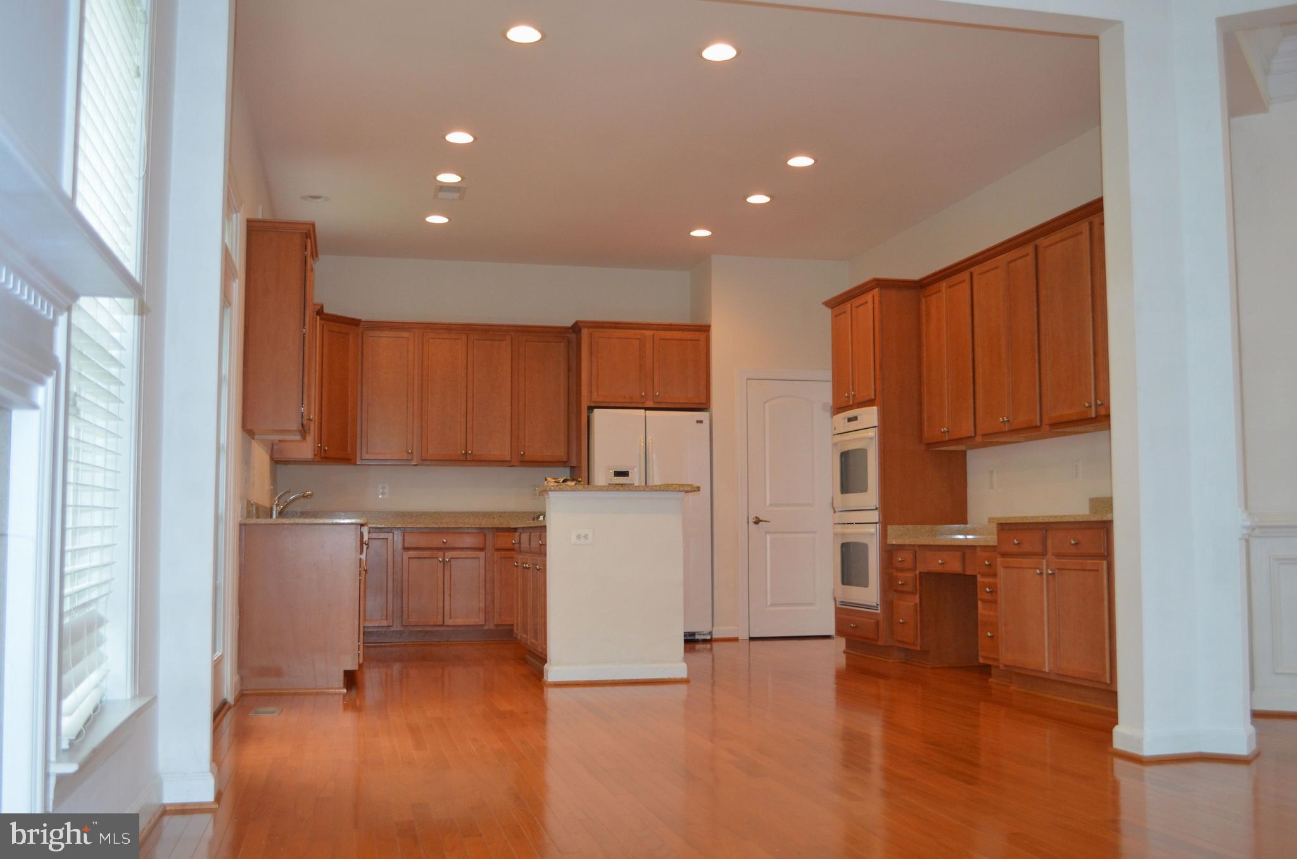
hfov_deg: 53.2
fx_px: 1294
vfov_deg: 36.7
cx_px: 648
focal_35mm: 36
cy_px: 430
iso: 900
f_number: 4
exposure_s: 1/60
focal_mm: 24
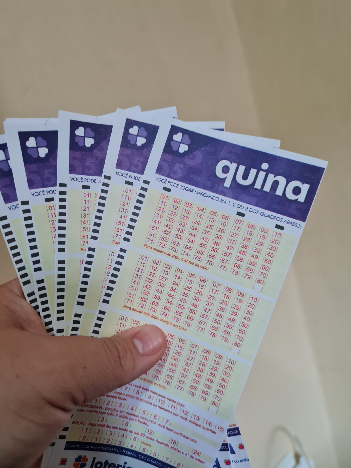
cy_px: 234
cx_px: 176
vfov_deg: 67.3
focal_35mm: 26
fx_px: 352
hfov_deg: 53.1
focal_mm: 5.4
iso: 320
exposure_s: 1/40
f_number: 1.8
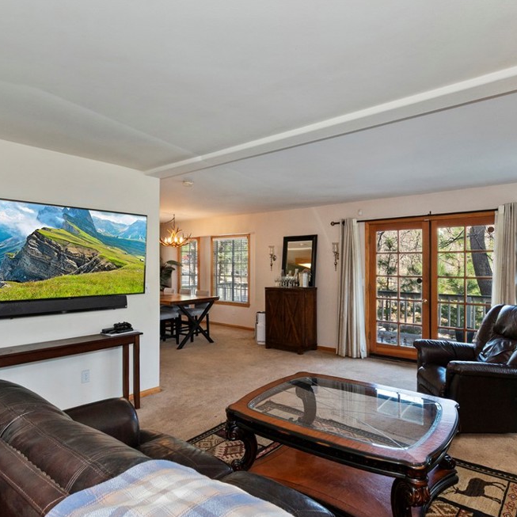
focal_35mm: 20
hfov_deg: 74.4
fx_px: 338
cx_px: 295
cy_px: 265
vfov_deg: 74.8
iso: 400
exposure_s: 1/30
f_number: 8
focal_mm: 10
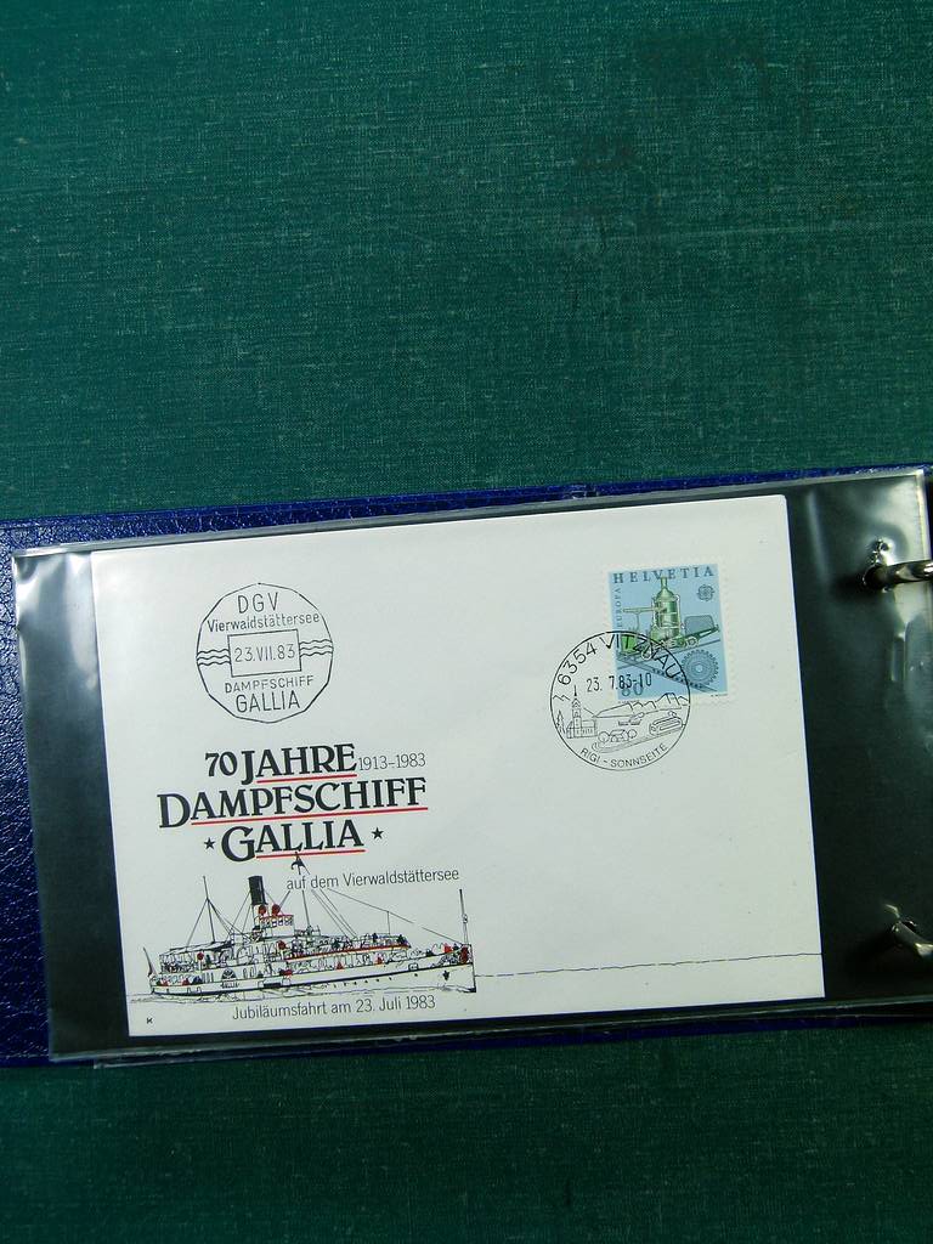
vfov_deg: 54.0
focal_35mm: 34
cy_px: 622
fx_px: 1222
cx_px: 466
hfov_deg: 41.8
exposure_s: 1/125
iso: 100
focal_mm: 6.1
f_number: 3.6
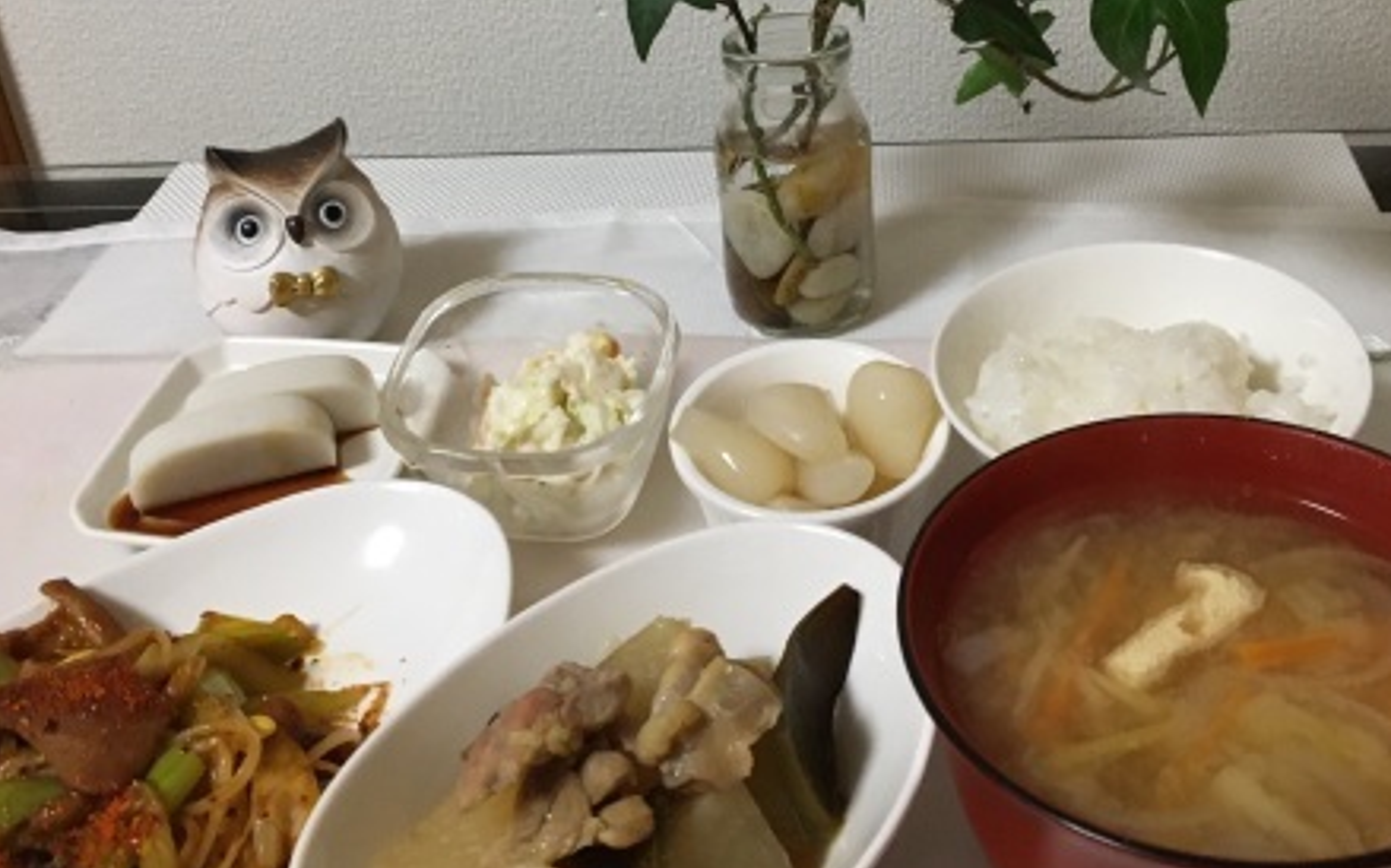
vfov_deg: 29.9
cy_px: 184
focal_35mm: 42
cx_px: 707
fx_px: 1592
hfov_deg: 47.2
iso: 200
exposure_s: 1/30
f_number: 2.2
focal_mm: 4.15
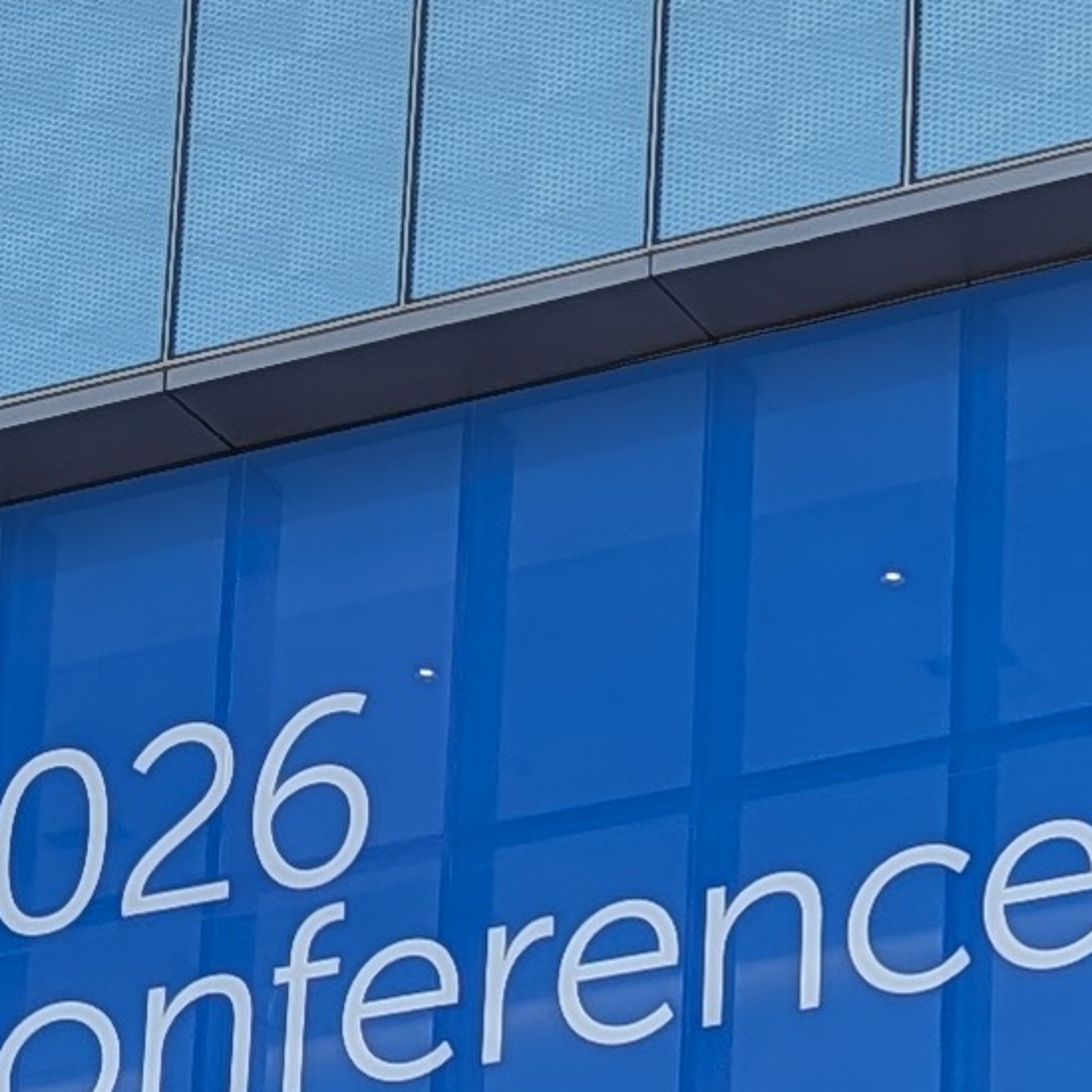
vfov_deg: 10.5
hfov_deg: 11.0
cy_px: 1824
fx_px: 5639
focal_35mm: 158
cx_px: 857
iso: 18
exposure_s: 1/560
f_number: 1.68
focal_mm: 6.9
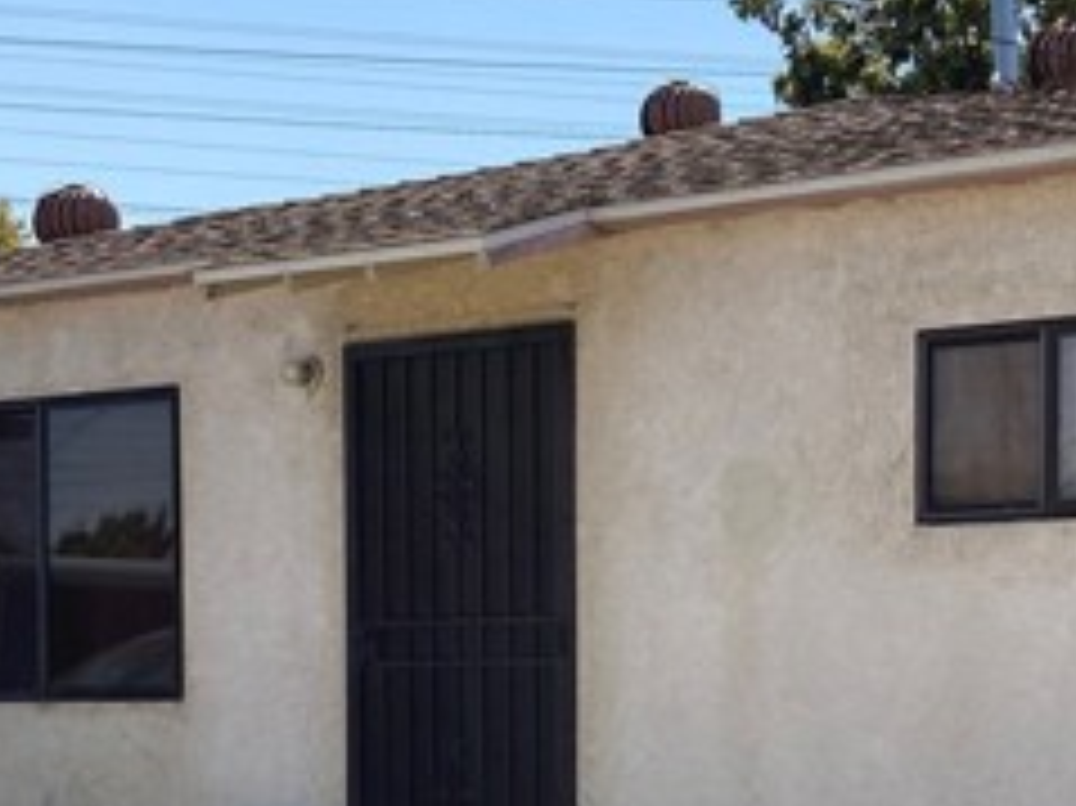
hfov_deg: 26.0
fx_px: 2330
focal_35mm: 75
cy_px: 774
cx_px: 594
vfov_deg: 19.2
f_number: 1.8
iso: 20
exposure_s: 1/2433
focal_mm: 3.99
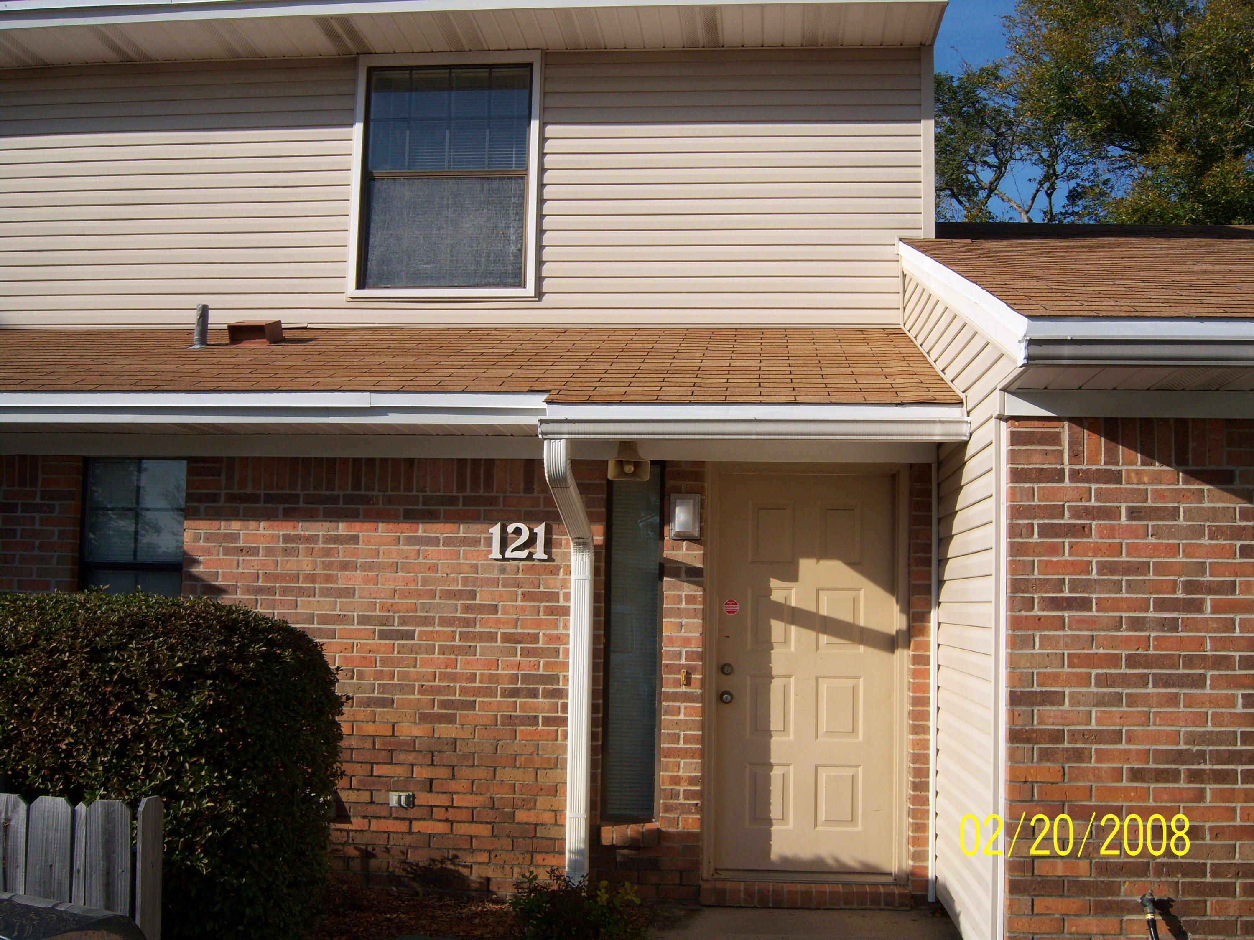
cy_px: 470
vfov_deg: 39.7
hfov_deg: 51.4
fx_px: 1304
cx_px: 627
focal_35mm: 36
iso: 80
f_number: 4.8
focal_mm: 7.5
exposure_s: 1/800
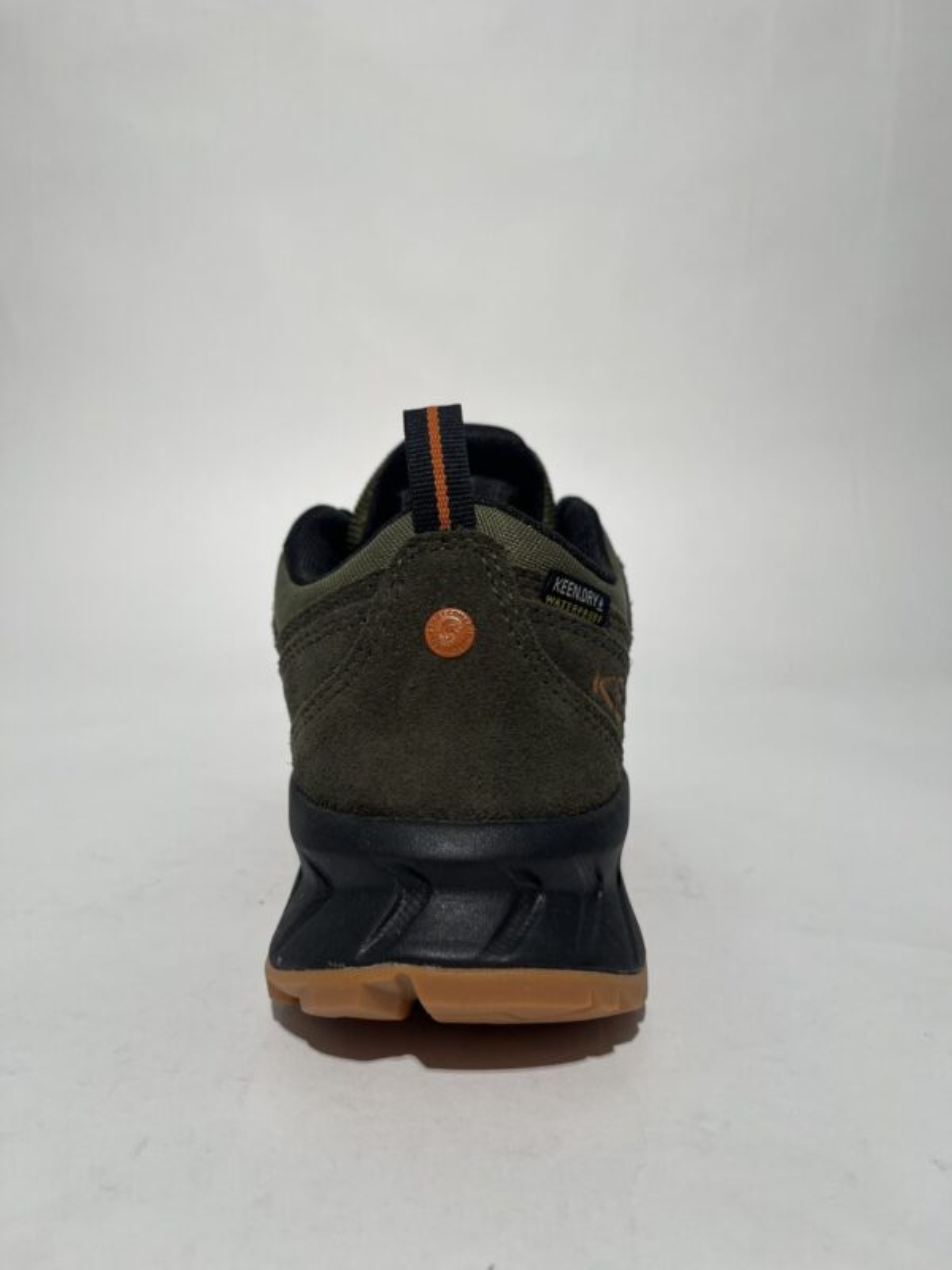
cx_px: 476
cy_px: 635
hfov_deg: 53.1
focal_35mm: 26
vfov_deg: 67.3
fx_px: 953
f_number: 1.6
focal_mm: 5.1
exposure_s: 1/583
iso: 50
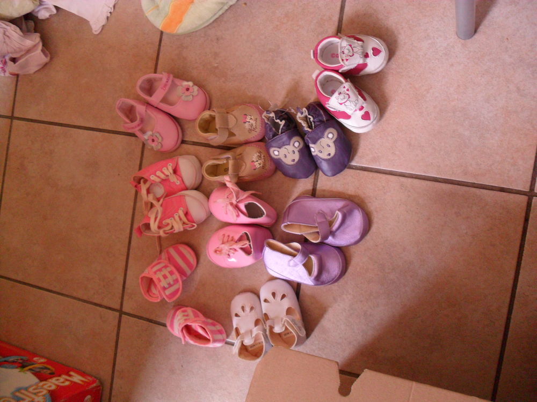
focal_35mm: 35
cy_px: 201
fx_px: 543
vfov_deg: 40.7
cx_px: 268
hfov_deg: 52.6
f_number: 3
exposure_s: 1/15
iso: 240
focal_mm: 6.3
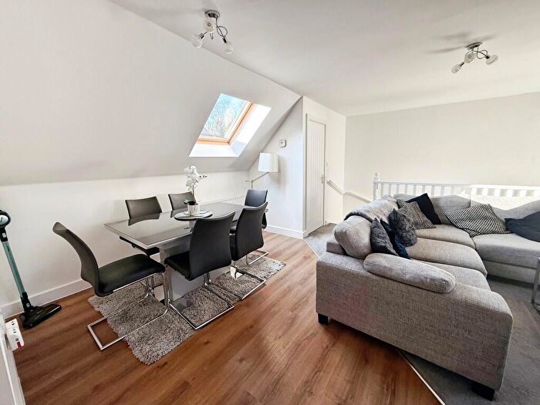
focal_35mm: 14
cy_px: 202
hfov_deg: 102.1
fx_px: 218
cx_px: 270
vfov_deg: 85.7
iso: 100
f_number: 2.2
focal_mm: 2.22
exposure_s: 1/99
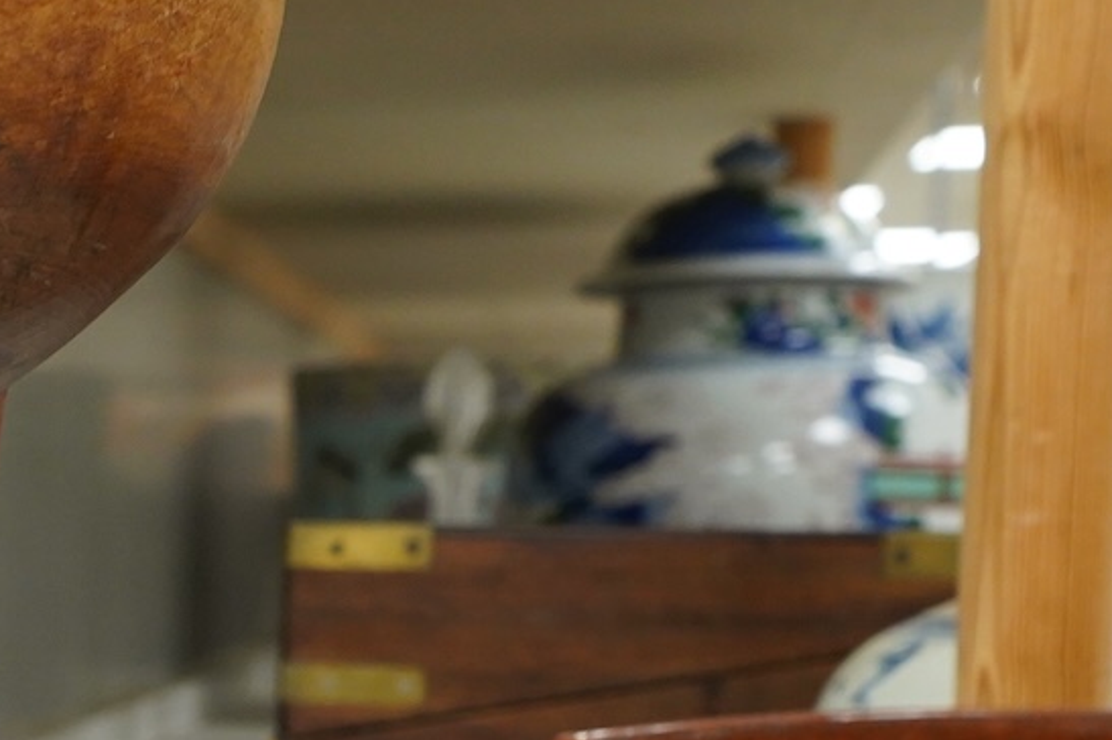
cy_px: 751
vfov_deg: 15.2
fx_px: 2716
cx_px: -562
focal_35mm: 88
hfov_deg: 20.0
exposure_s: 1/125
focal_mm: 28
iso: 2500
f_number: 5.6
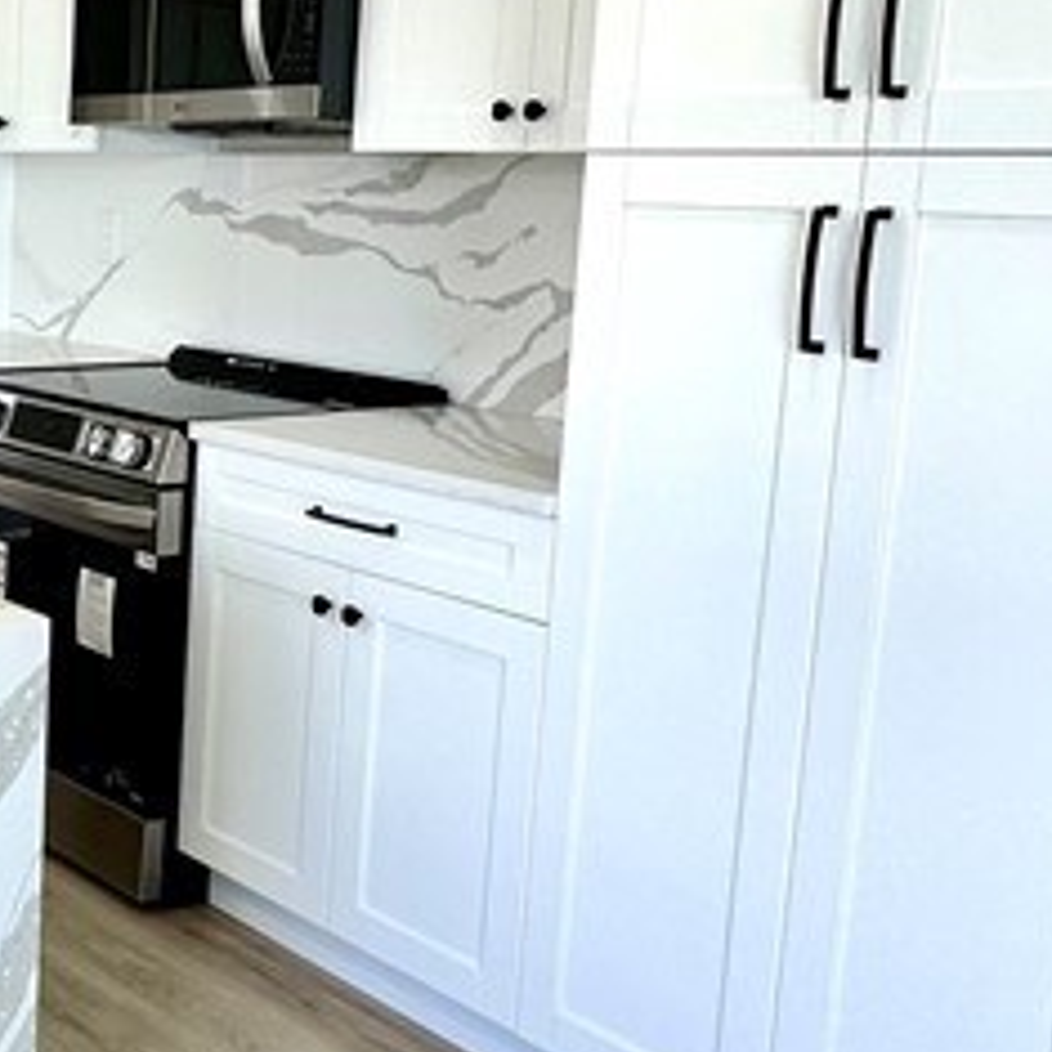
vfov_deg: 31.6
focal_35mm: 54
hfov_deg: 26.6
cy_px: 439
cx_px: -327
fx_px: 1857
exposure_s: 1/120
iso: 64
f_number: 2.2
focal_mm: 2.22
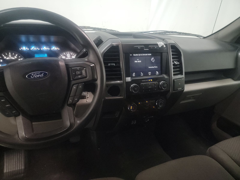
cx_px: 120
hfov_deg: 71.6
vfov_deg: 56.8
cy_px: 90
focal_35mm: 24
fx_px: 166
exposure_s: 1/59
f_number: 1.8
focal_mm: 6.7
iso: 1692
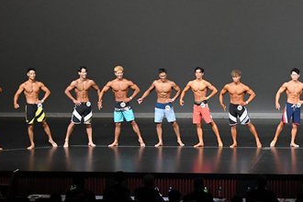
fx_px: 1246
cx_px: 260
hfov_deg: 13.8
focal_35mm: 148
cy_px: 84
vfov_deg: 9.3
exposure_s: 1/400
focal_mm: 42
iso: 4000
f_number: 5.6
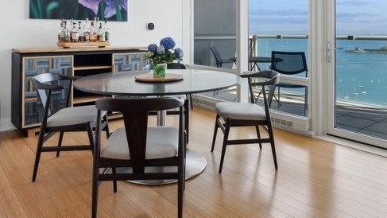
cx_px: 223
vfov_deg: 36.2
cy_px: 35
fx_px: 318
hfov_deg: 62.3
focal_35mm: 31
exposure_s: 1/80
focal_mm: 16
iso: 320
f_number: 8
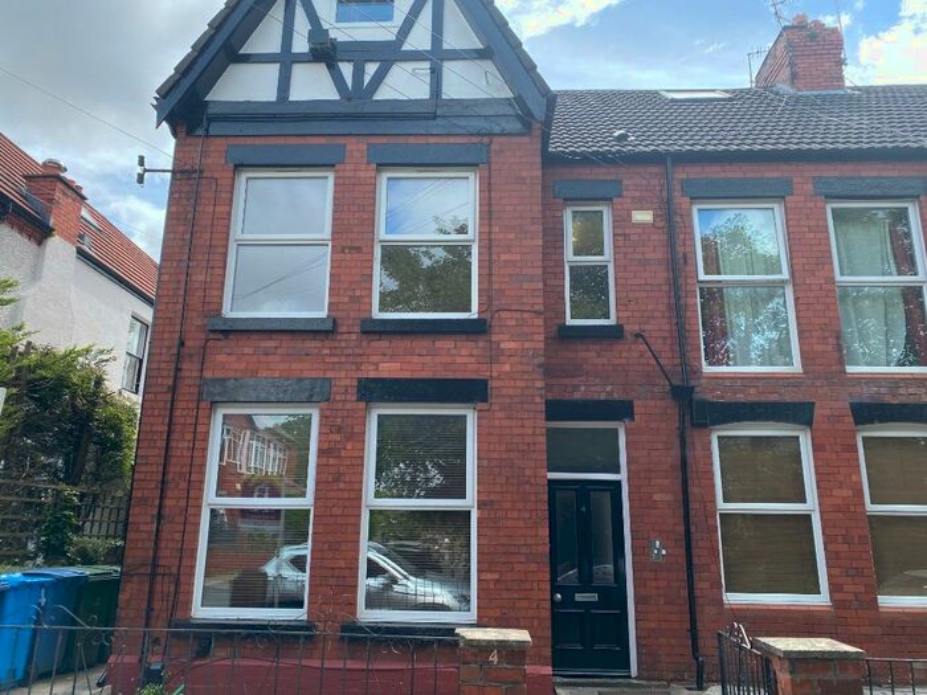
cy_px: 348
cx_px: 464
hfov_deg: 67.3
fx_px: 696
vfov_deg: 53.1
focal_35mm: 26
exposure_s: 1/681
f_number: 1.8
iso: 32
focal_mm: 4.25
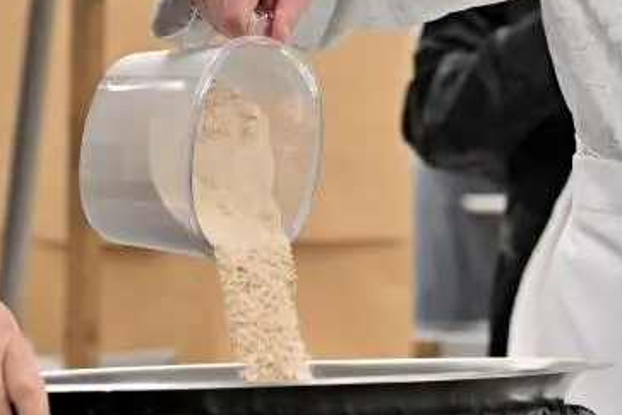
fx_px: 5995
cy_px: -147
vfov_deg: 3.9
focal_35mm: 347
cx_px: 655
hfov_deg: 5.9
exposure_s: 1/400
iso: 640
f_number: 4
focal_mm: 82
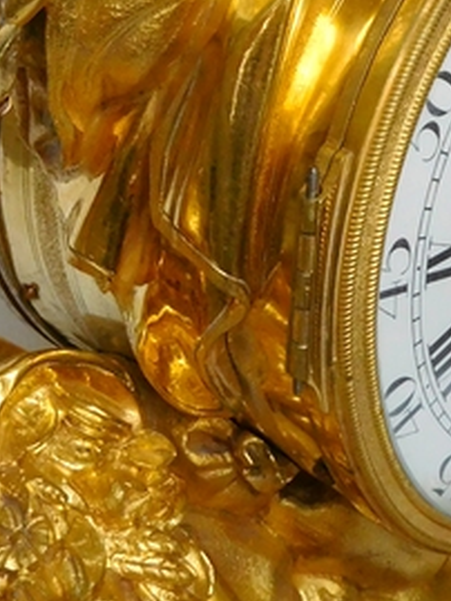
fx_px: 1805
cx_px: 49
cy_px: -261
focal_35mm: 104
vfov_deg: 17.3
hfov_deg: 14.1
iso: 320
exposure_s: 1/30
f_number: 3.8
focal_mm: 6.2
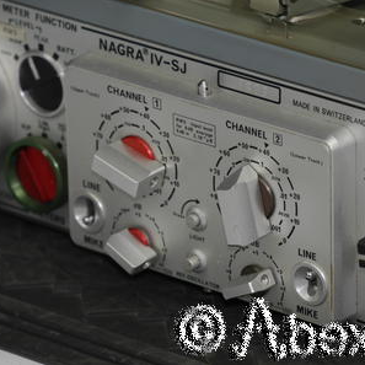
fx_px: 3973
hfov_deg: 5.3
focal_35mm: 333
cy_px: 183
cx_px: 227
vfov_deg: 5.3
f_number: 7.1
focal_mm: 140
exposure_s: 1/60
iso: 400
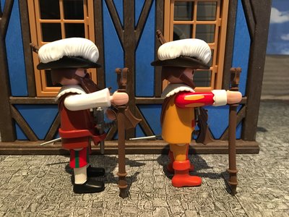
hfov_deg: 61.7
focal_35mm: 29
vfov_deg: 48.2
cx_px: 144
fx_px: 242
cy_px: 108
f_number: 2.2
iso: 200
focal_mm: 4.15
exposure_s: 1/20
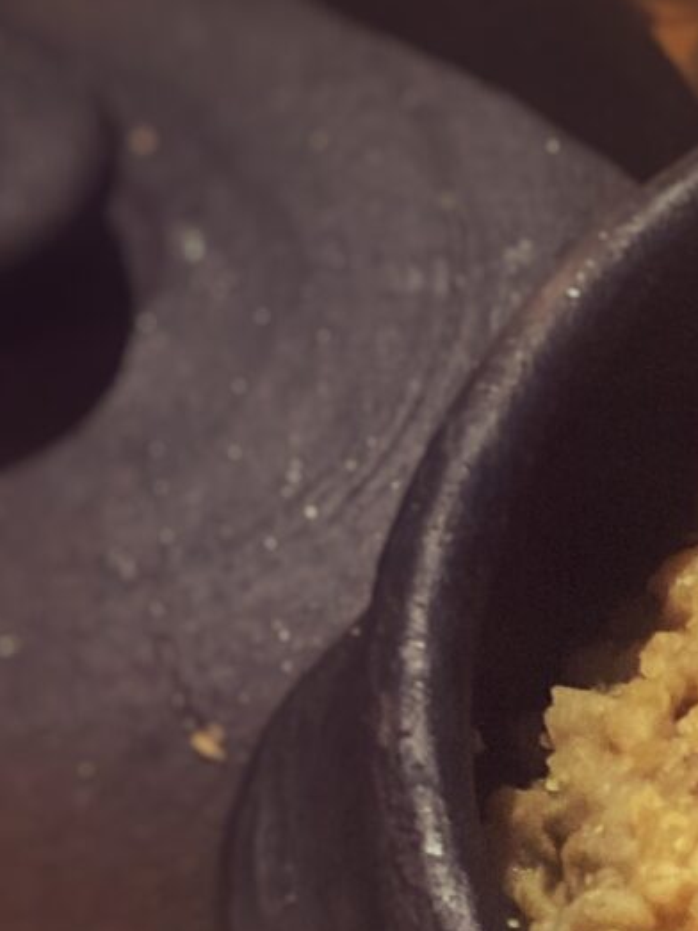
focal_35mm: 137
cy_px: 1380
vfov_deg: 13.6
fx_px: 3685
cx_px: 1097
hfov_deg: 10.4
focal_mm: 3.99
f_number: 1.8
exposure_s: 1/50
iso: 320
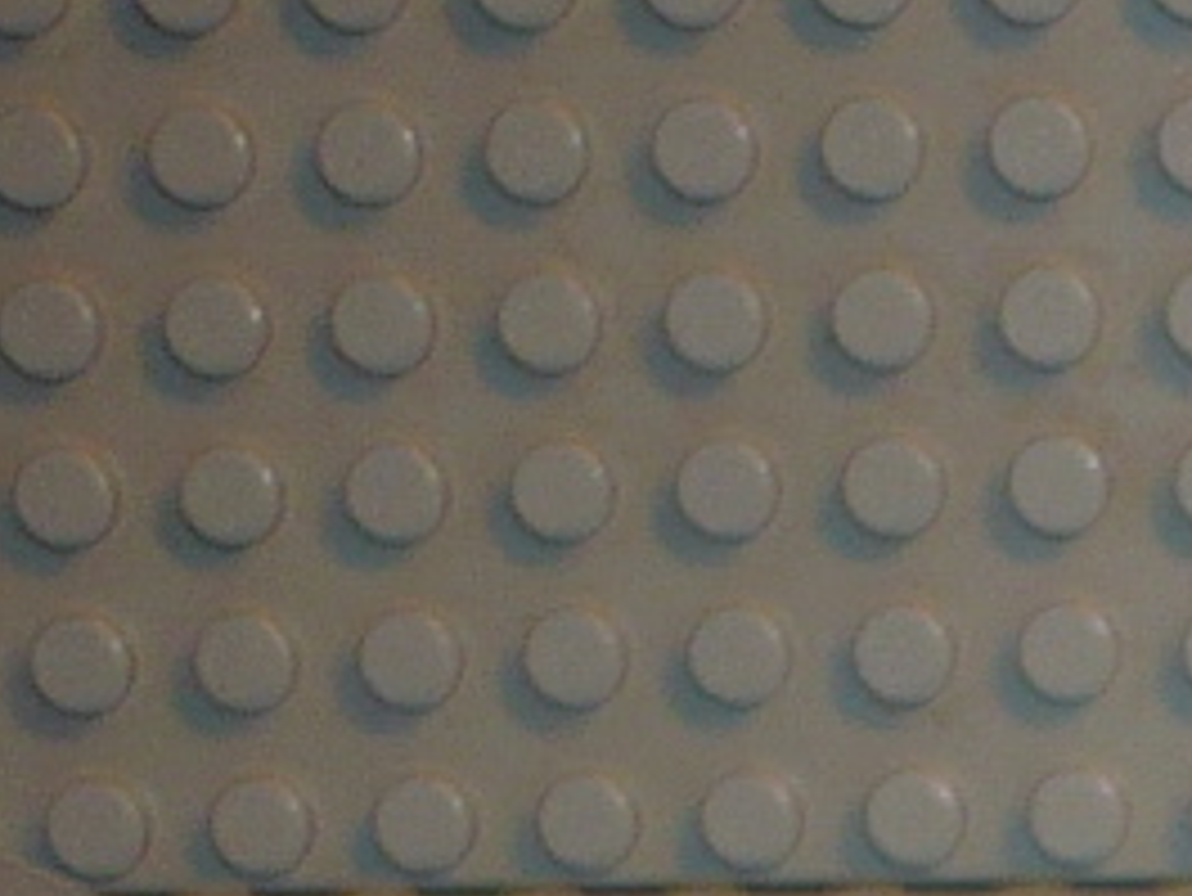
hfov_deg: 8.7
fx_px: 7269
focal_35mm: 211
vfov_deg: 6.6
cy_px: 2323
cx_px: 2573
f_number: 2.8
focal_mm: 5.8
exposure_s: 1/30
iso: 100
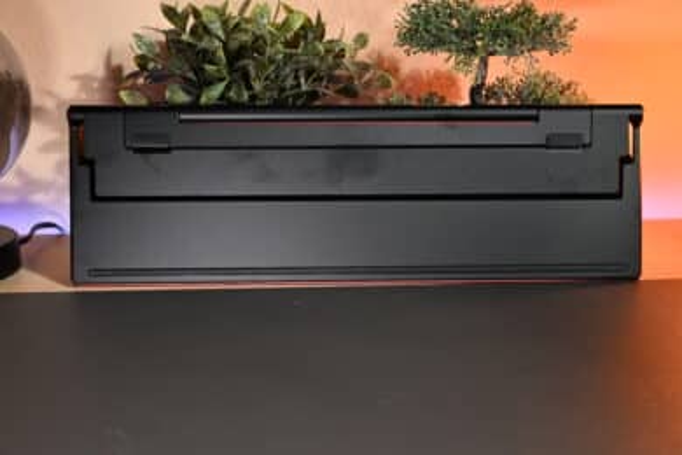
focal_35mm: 46
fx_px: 871
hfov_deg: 42.7
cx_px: 341
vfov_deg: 29.2
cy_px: 228
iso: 360
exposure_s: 1/50
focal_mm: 46
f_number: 5
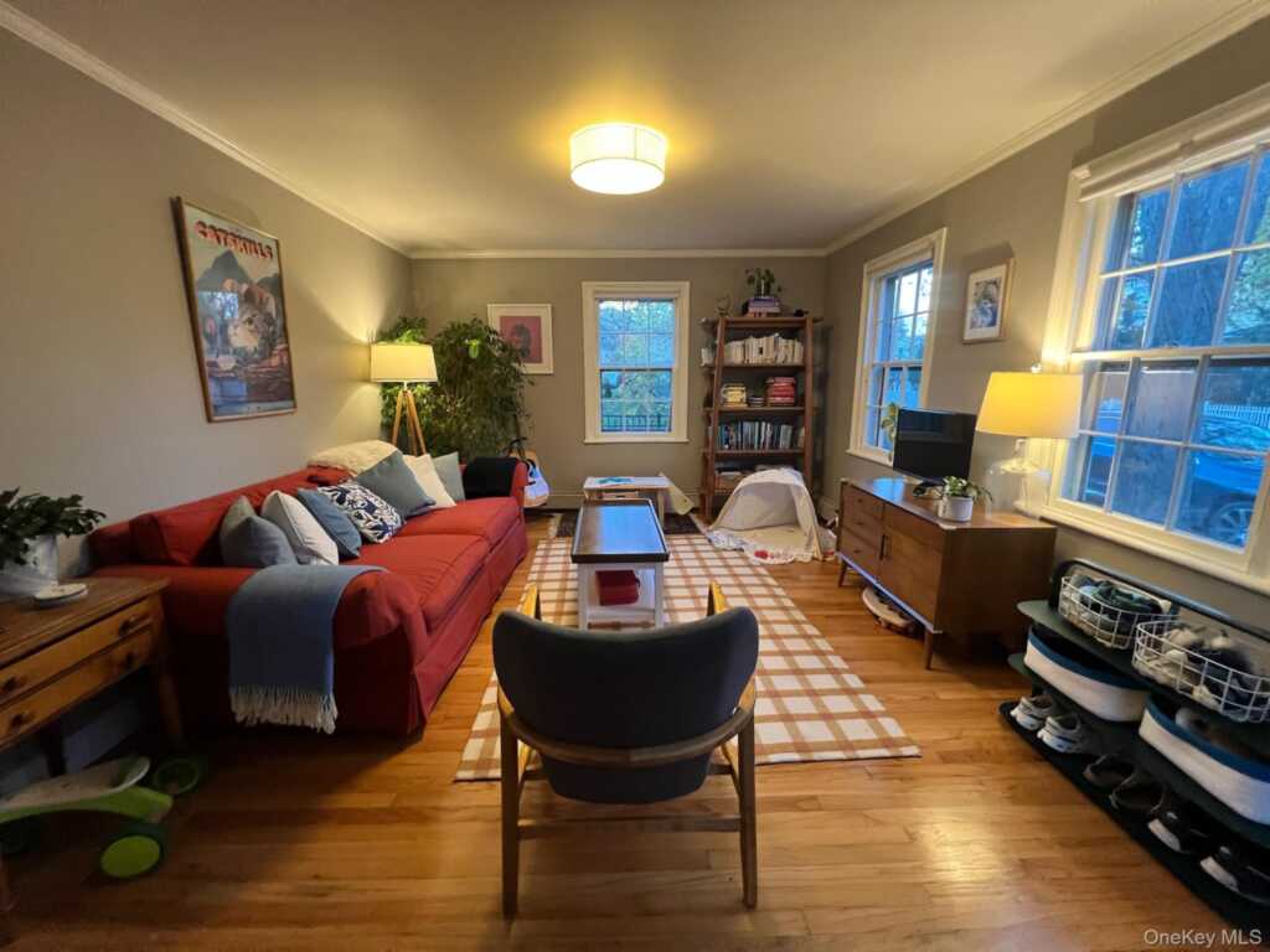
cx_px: 635
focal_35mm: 13
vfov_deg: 89.9
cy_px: 476
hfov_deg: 106.2
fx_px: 477
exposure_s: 1/60
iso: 500
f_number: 1.8
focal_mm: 1.57
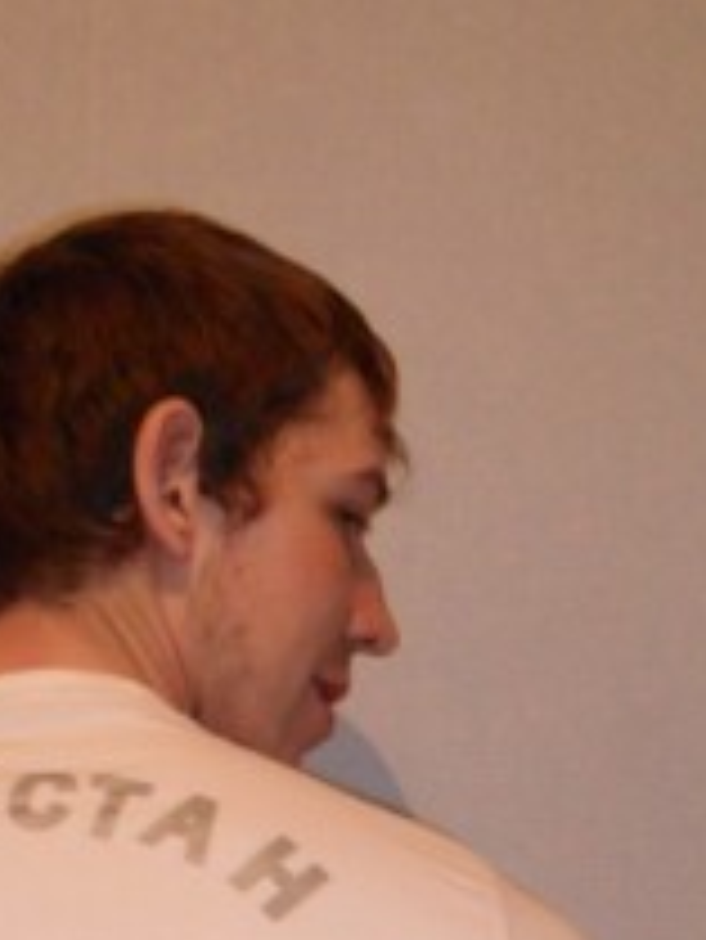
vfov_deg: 23.2
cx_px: 81
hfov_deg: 17.8
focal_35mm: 82
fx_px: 2228
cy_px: 859
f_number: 2.8
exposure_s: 1/45
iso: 200
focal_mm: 6.3
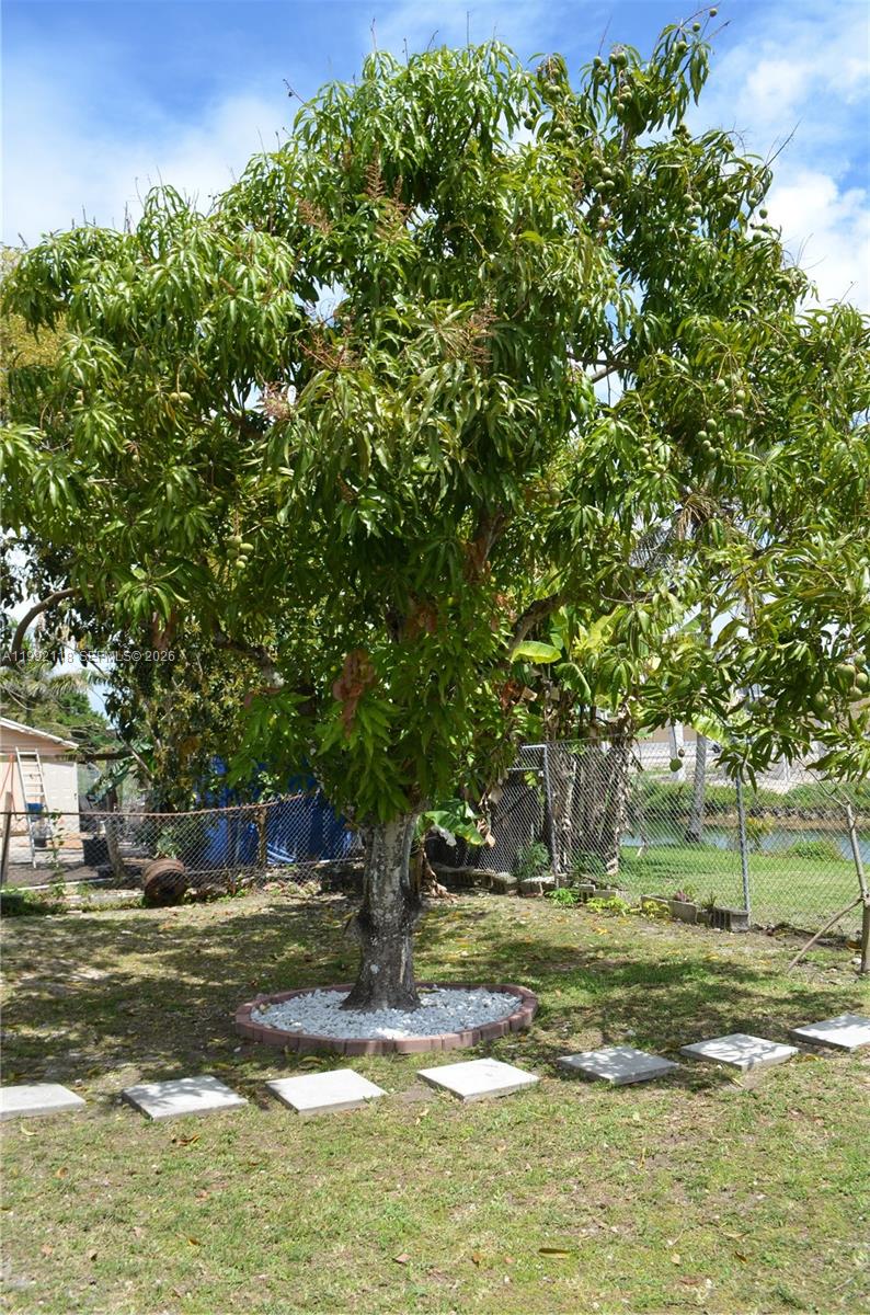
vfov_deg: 67.5
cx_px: 435
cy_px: 658
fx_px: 984
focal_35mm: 27
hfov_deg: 47.7
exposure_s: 1/250
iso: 160
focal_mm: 18
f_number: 8
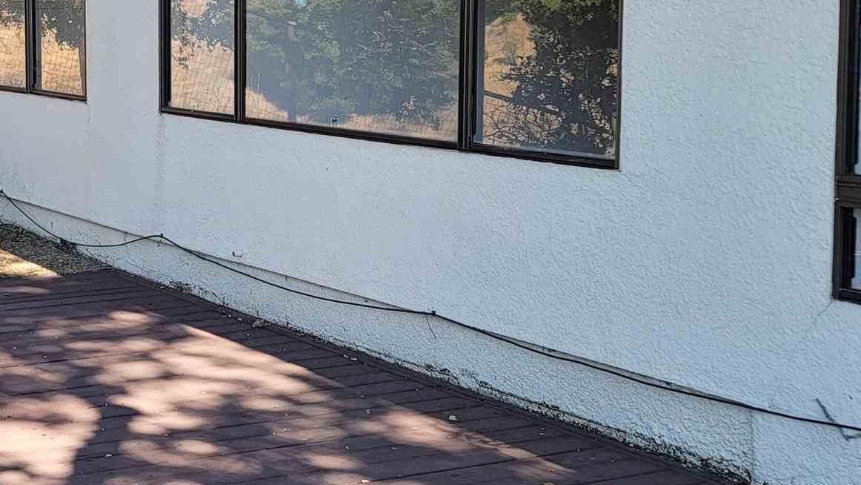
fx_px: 1644
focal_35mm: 72
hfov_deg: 28.0
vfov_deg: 16.7
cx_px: 47
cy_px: 112
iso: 20
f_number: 1.8
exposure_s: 1/143
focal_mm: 7
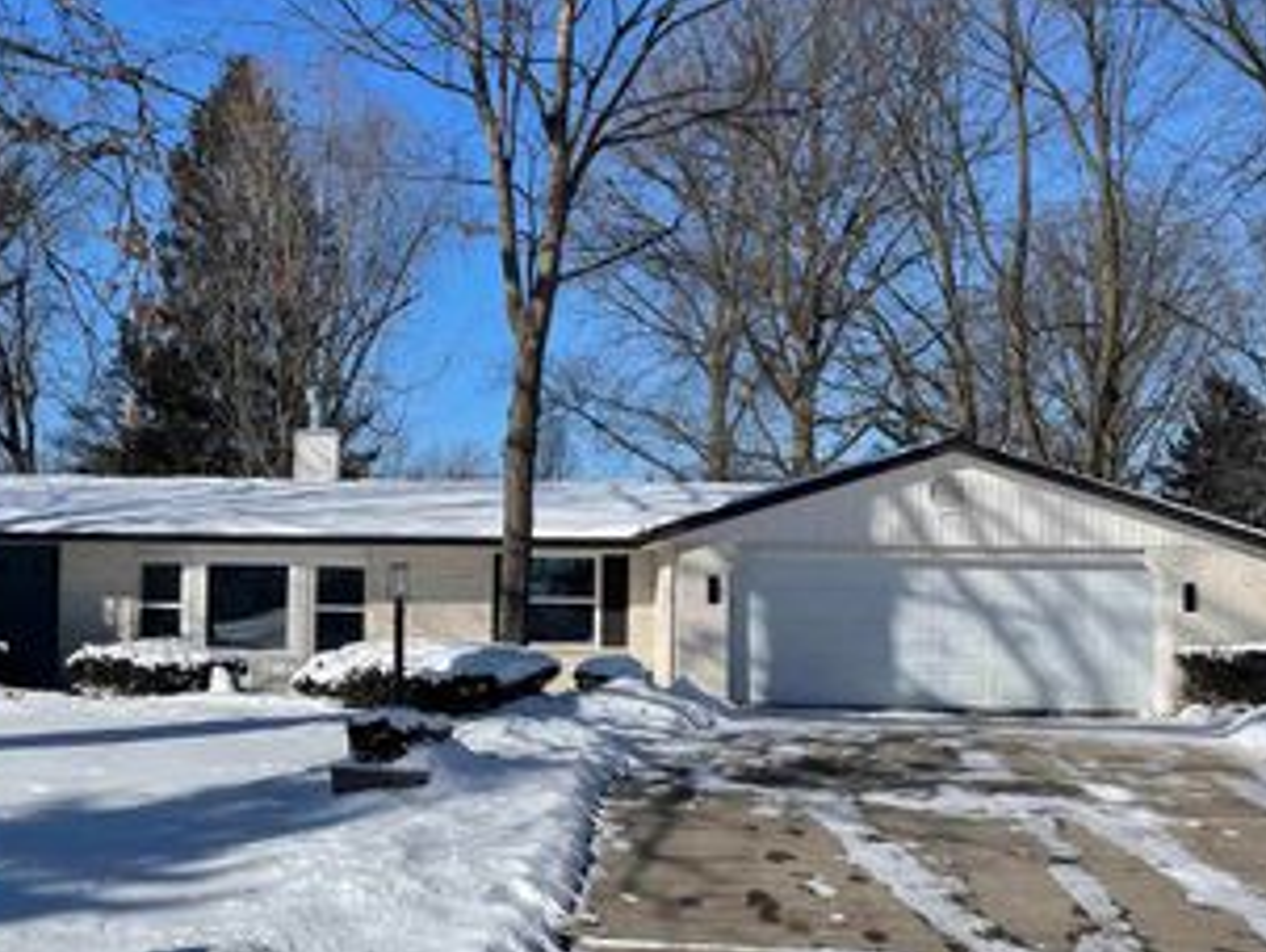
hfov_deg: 43.0
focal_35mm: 43
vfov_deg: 33.4
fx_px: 1574
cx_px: 381
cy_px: 606
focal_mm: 4.2
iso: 32
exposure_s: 1/9091
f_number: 1.6
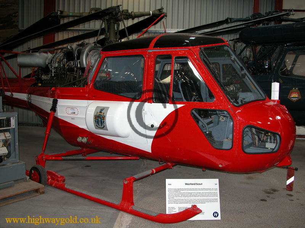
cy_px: 114
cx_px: 152
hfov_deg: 52.6
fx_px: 308
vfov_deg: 40.7
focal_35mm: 35
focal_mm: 8.9
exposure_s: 1/60
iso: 200
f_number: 2.8
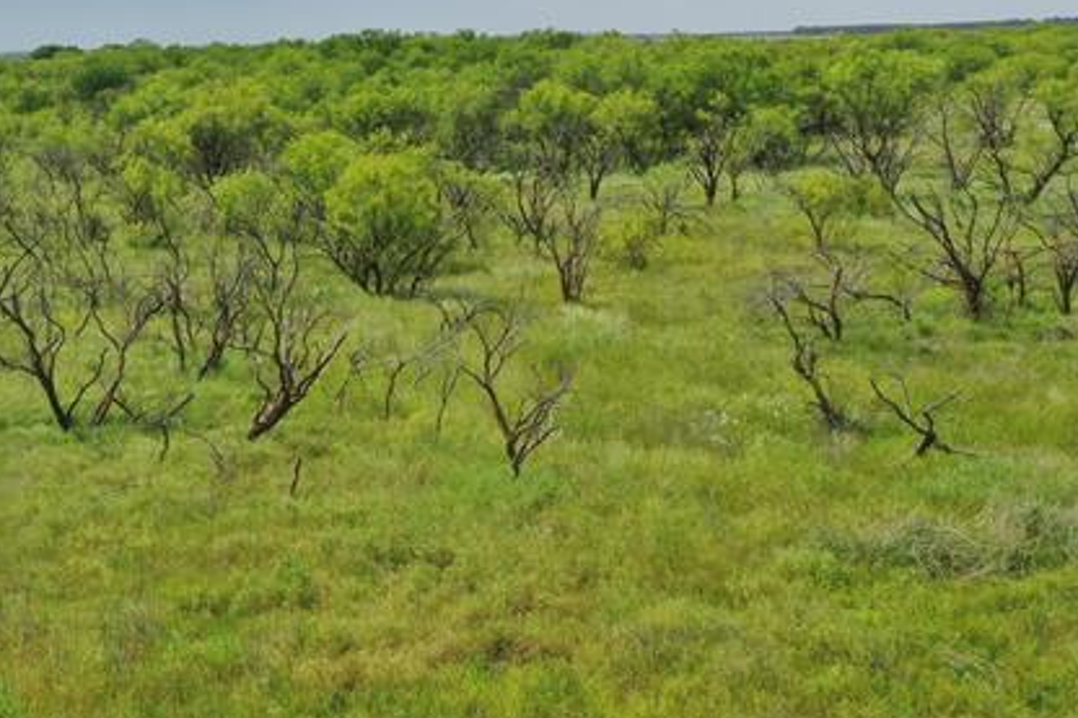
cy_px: 373
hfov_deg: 27.6
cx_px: 0
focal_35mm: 69
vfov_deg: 19.7
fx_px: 2065
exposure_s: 1/200
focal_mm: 10.26
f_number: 9
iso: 100
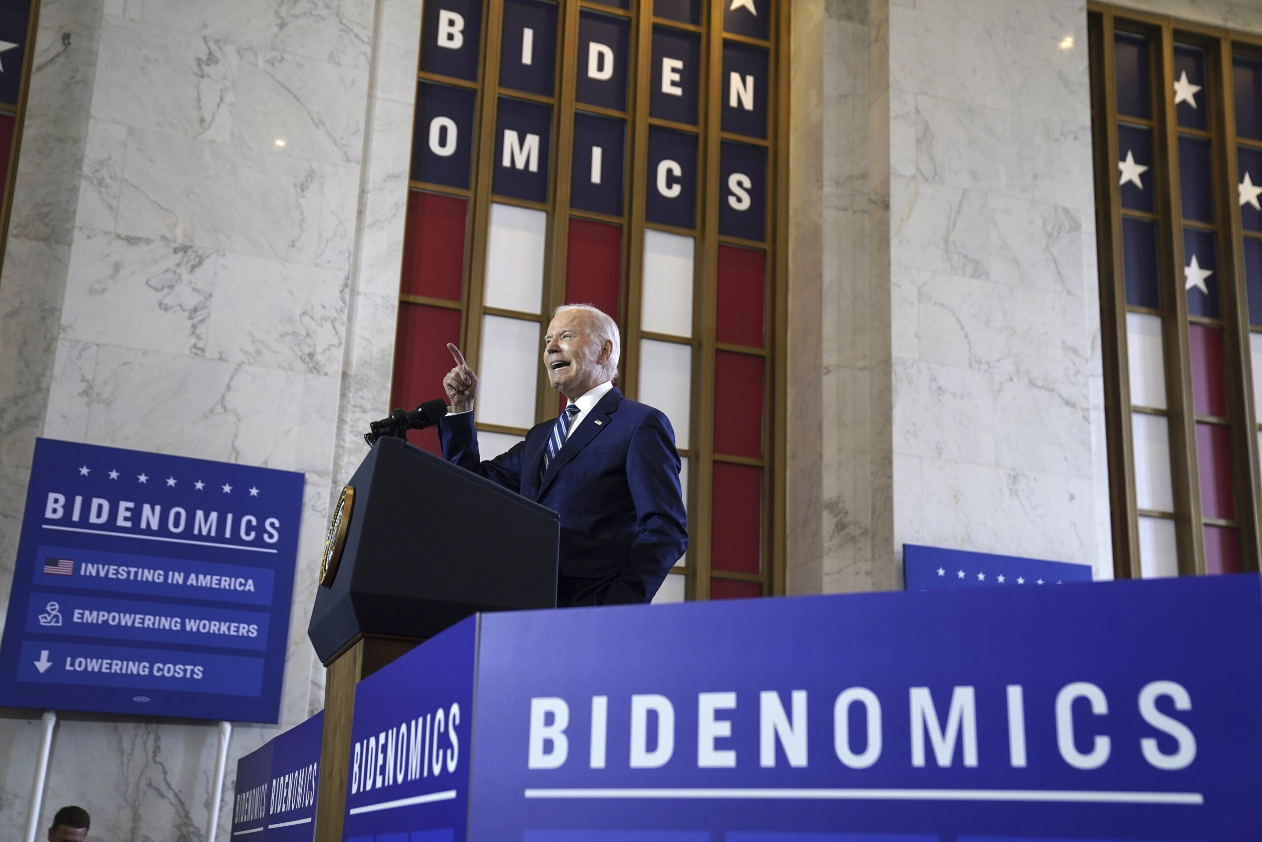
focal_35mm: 43
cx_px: 631
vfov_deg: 31.2
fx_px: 1507
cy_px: 421
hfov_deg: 45.4
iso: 800
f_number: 3.2
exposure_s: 1/250
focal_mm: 43
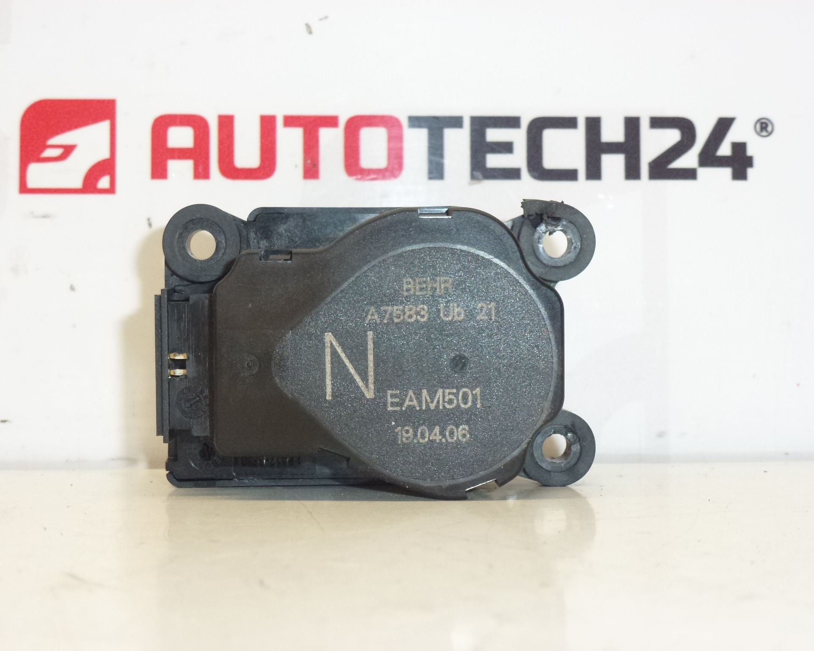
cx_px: 396
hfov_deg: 31.5
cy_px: 326
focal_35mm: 60
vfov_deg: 25.4
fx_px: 1445
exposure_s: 1/160
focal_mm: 10.1
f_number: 4.4
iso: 400
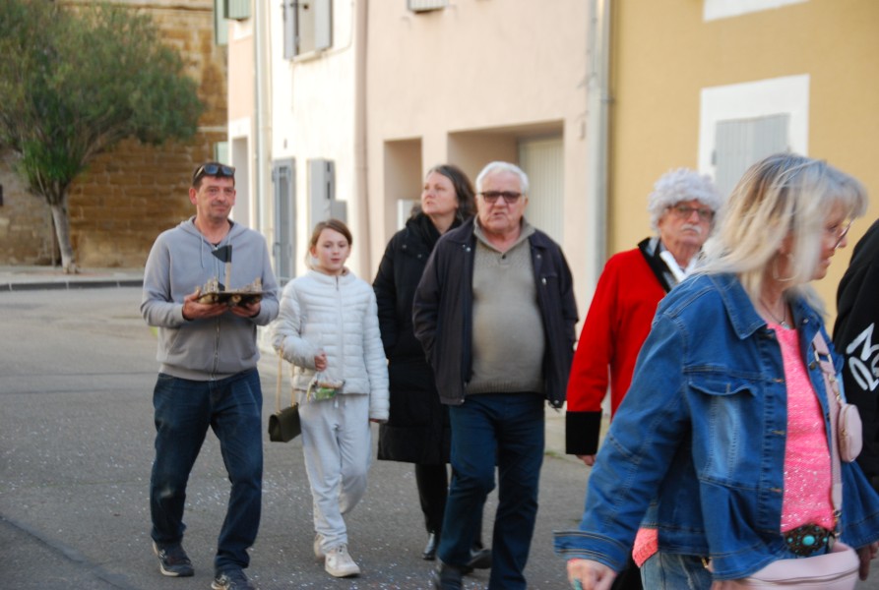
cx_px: 440
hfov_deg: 22.6
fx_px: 2203
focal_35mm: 90
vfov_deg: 15.3
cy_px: 295
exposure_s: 1/50
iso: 400
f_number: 5
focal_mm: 60
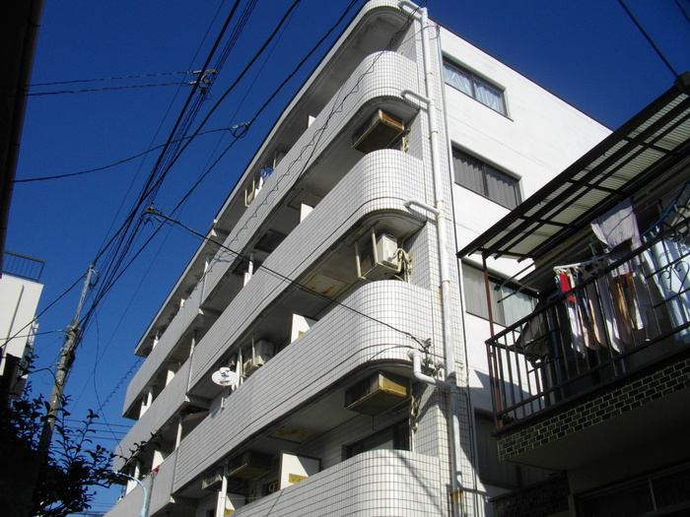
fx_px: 638
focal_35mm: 32
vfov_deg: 44.2
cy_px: 258
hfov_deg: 56.8
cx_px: 345
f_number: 5.5
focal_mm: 5.7
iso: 100
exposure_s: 1/640
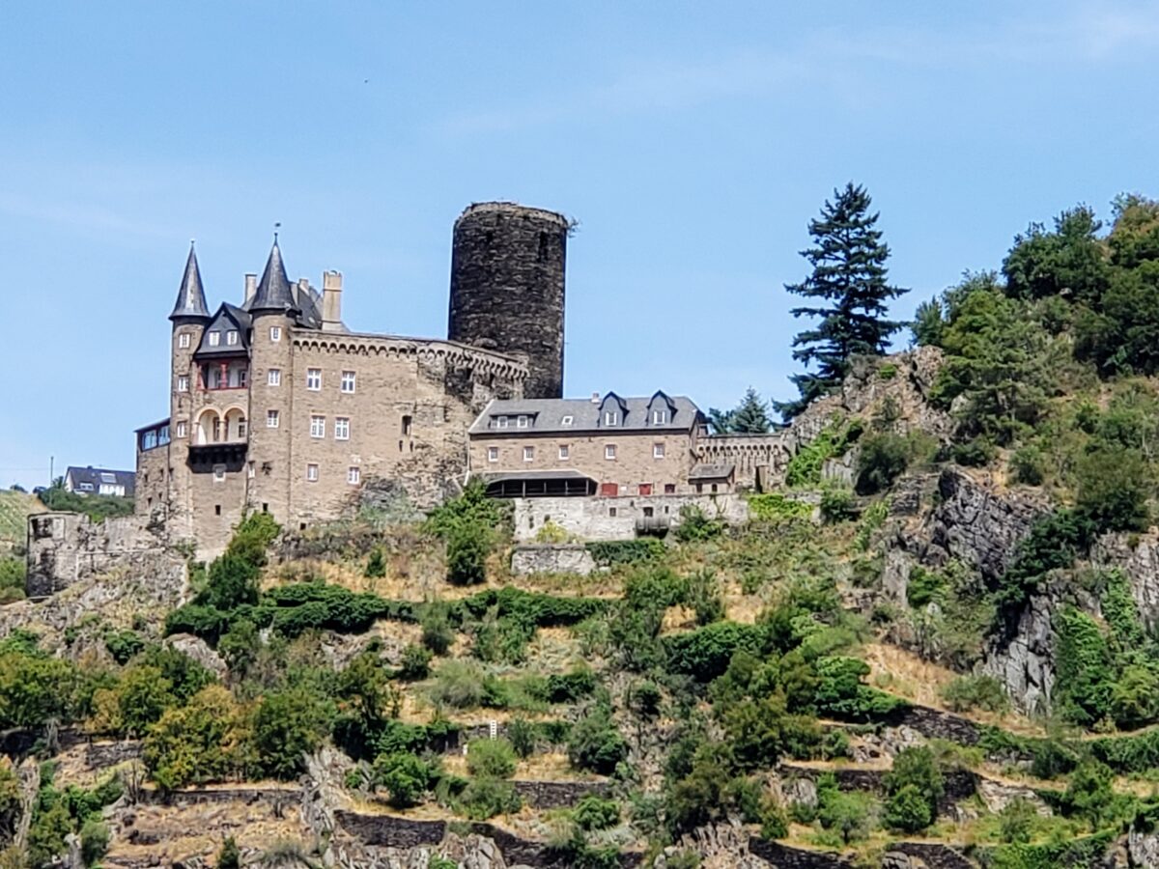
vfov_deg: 28.0
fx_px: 1741
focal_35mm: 52
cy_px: 434
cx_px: 580
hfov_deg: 36.8
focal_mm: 6
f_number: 2.4
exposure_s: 1/622
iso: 32
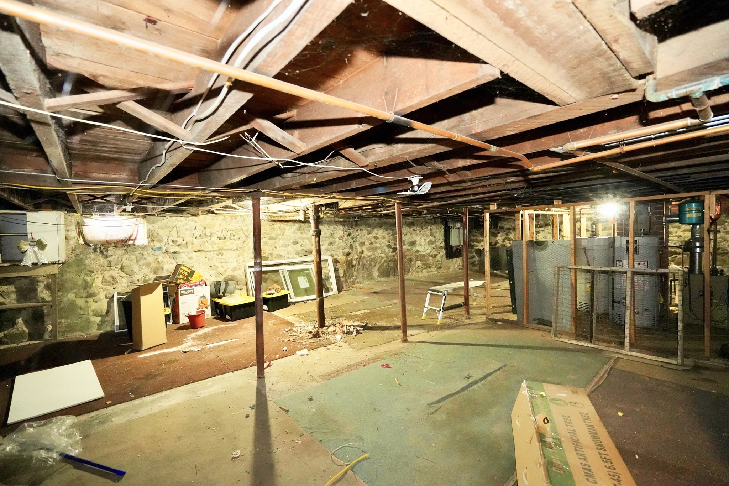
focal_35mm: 16
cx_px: 364
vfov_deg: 73.7
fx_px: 324
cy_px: 243
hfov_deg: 96.7
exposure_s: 1/60
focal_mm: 16
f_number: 4
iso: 16000
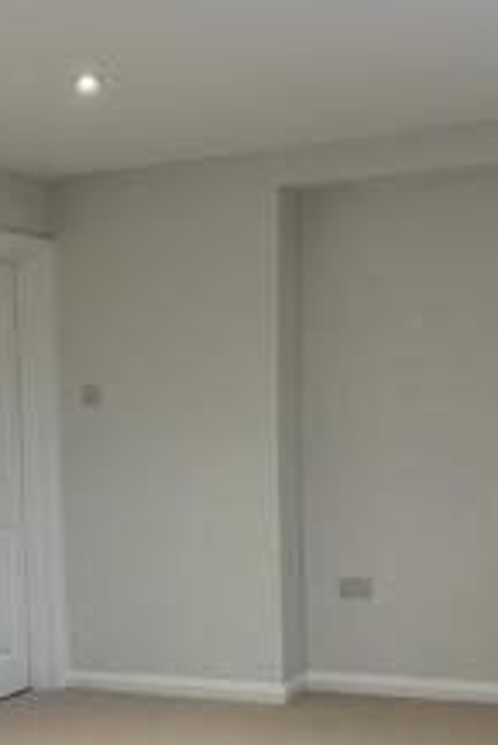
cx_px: 77
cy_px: 558
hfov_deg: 20.1
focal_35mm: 67
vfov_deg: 29.6
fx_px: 1388
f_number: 1.78
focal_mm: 6.86
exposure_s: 1/100
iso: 100
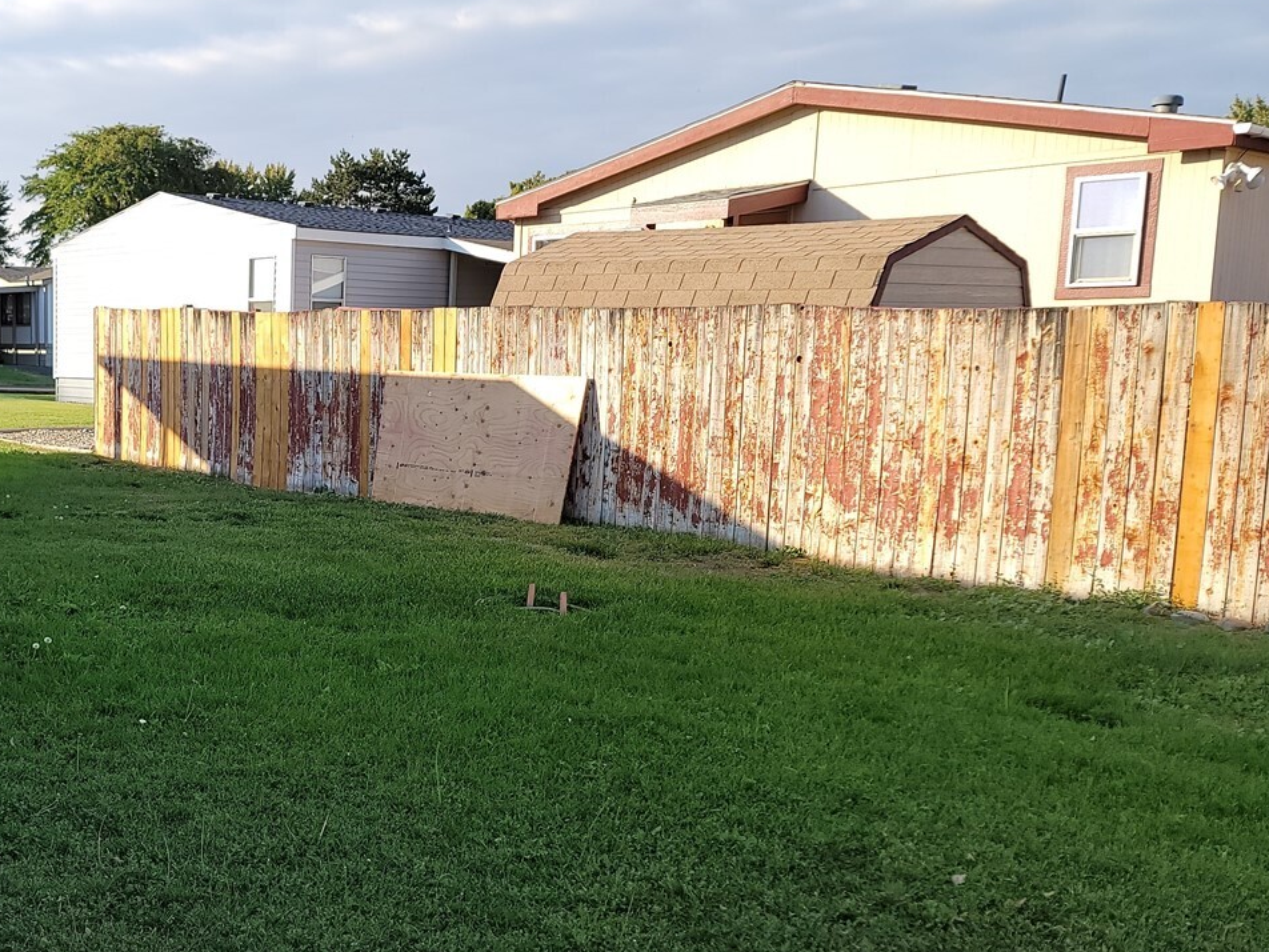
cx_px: 216
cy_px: 615
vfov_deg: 34.1
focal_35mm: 42
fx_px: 1540
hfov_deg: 42.4
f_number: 1.8
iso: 20
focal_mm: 7
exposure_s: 1/407
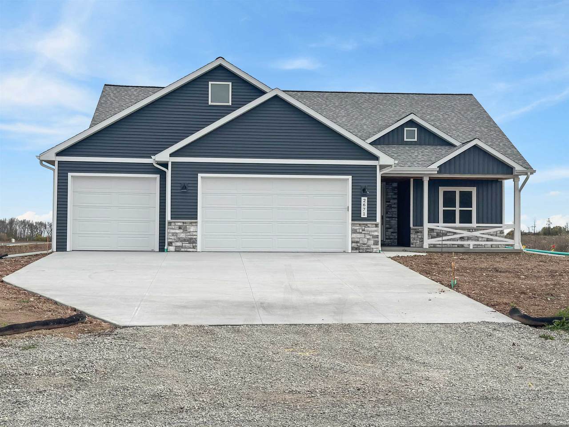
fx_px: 789
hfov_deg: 39.7
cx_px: 284
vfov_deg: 30.3
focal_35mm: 48
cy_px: 214
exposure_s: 1/3876
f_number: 1.78
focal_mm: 6.86
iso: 80
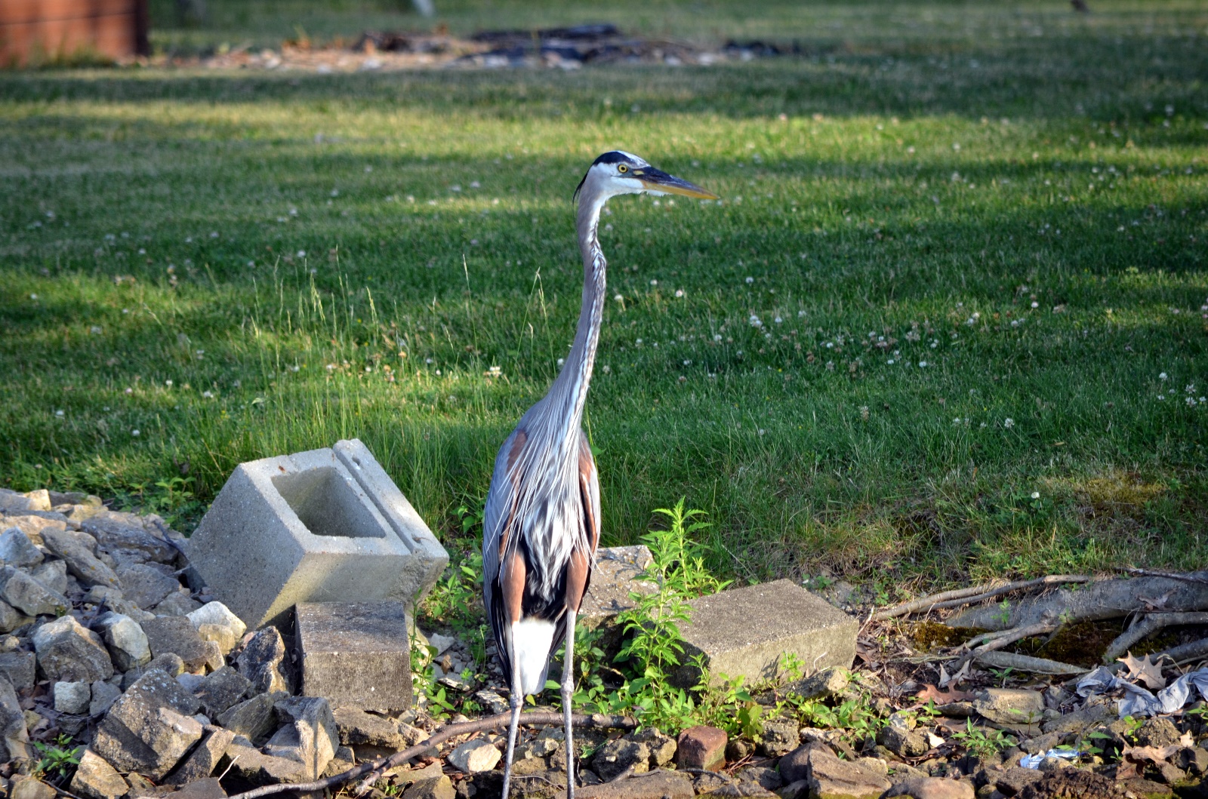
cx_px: 604
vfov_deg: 3.5
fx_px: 13057
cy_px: 400
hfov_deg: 5.3
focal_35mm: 390
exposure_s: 1/400
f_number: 5.6
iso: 320
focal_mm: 260
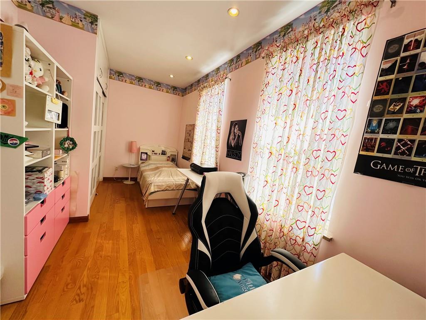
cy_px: 160
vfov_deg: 85.7
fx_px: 172
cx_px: 213
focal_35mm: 14
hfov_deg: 102.1
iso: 125
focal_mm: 2.22
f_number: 2.2
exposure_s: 1/99
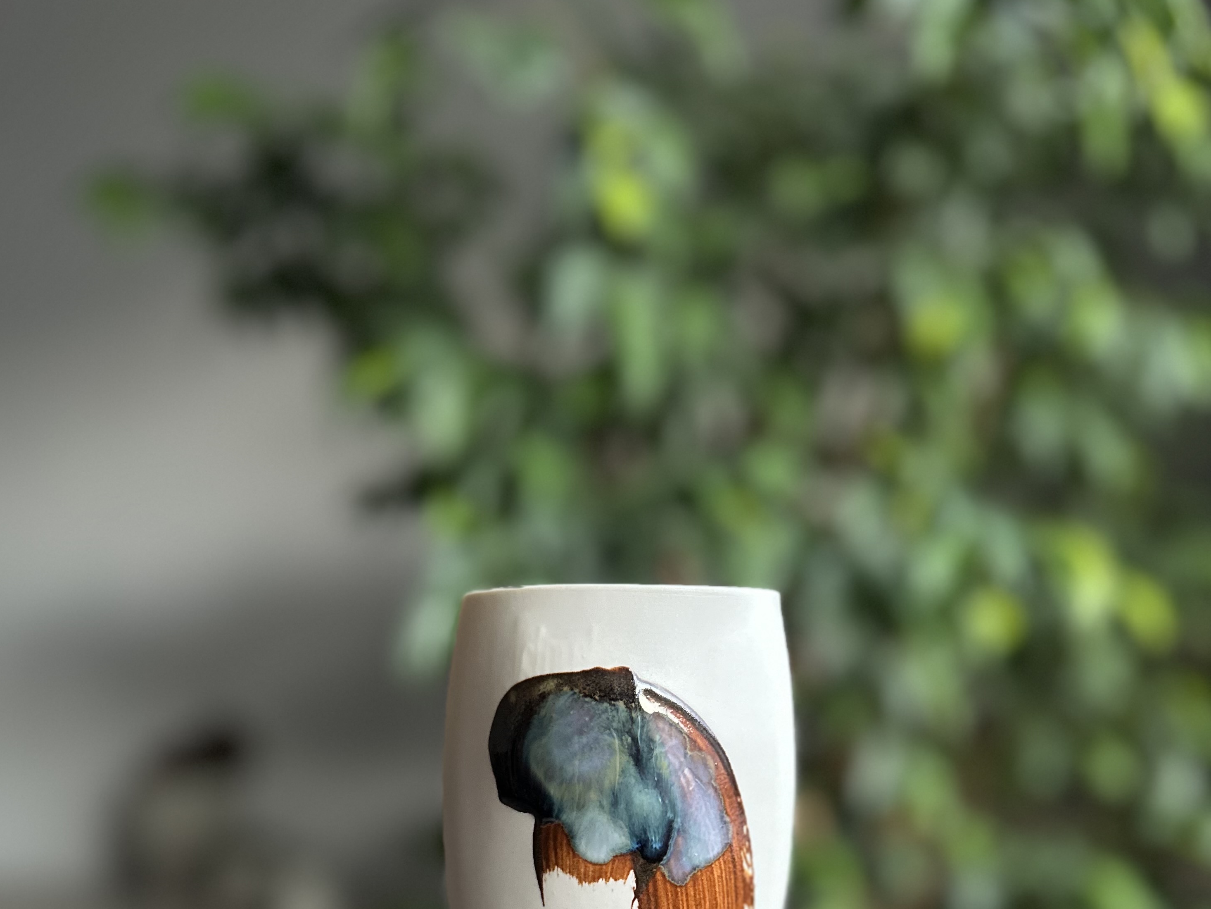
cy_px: 822
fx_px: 1154
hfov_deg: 55.3
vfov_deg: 39.7
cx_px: 619
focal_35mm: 33
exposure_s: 1/60
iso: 500
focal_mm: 6.86
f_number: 1.78
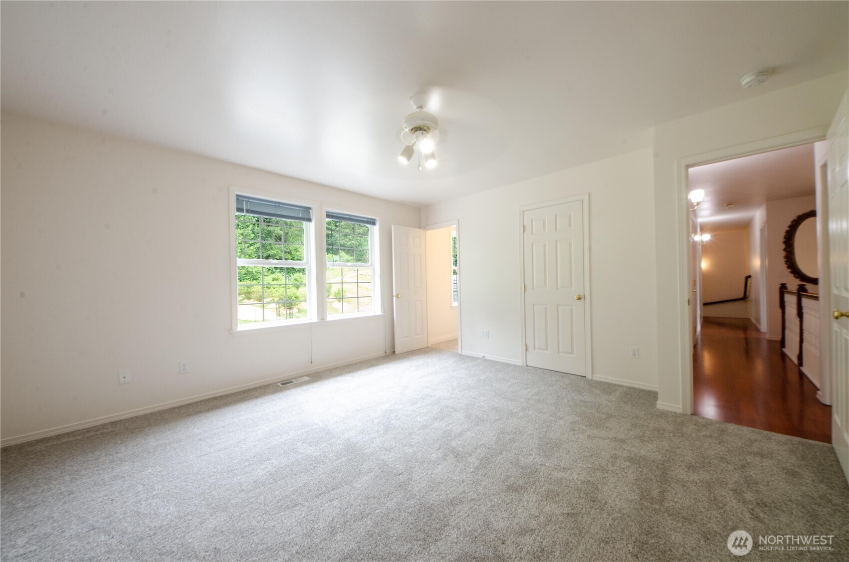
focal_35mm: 12
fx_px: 282
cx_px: 424
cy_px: 281
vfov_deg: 89.7
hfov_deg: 112.7
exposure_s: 1/3
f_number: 16
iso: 500
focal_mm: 8
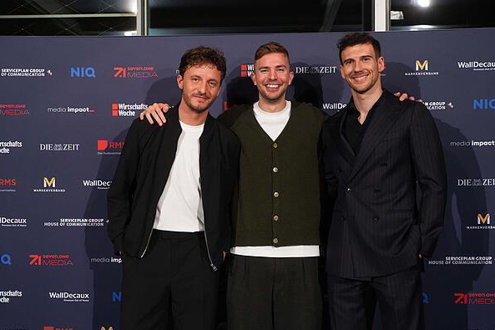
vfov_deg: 35.0
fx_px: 522
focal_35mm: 38
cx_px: 252
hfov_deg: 50.7
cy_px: 166
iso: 3200
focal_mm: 37
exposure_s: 1/250
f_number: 5
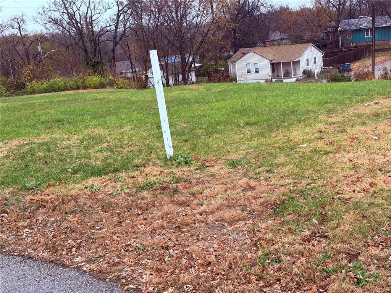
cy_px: 146
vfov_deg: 30.3
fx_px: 542
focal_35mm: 48
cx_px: 196
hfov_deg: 39.7
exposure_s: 1/523
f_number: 1.78
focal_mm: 6.76
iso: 64
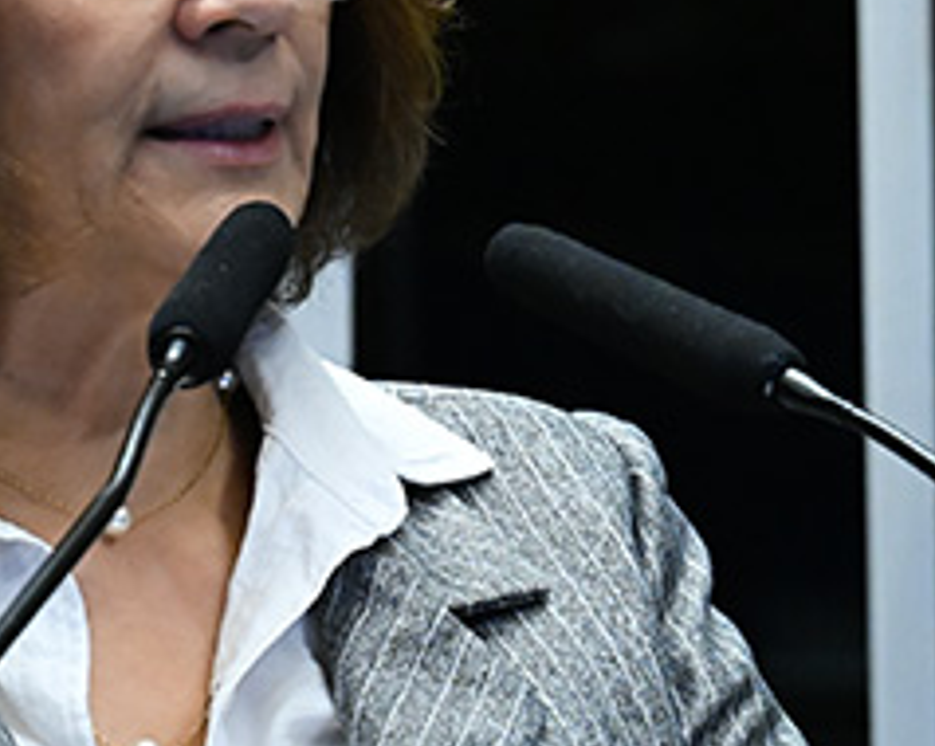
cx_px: 578
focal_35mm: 356
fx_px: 9843
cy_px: 491
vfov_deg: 4.3
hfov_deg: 5.4
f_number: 5.6
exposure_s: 1/125
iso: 6400
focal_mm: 105
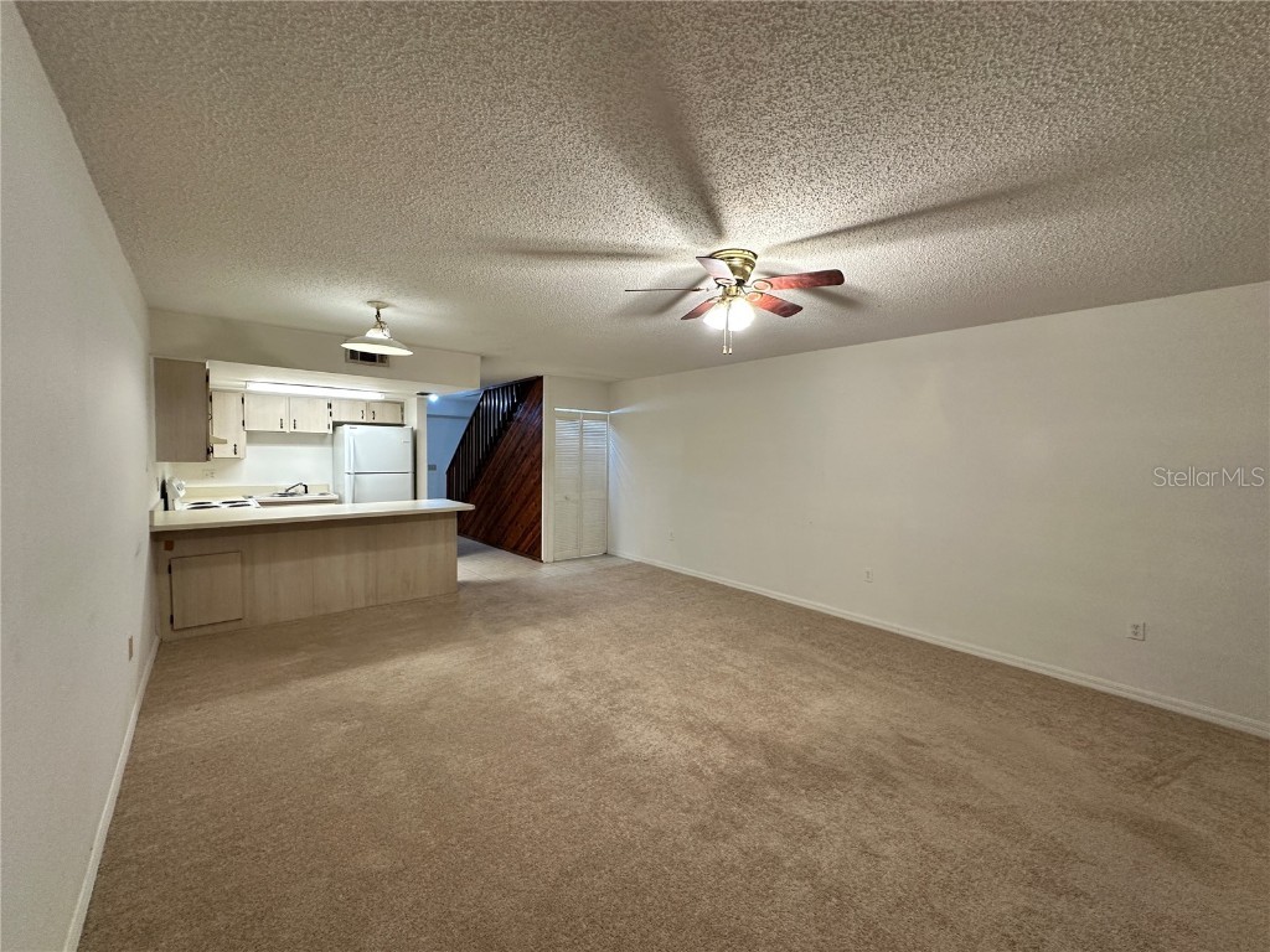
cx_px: 635
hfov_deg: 102.1
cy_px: 476
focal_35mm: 14
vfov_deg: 85.7
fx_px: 514
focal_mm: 2.22
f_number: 2.2
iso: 200
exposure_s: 1/60
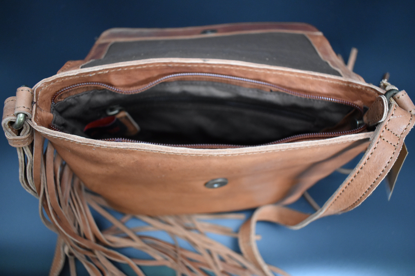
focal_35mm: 27
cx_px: 208
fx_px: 311
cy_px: 138
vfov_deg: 47.9
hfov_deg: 67.4
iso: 3200
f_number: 3.5
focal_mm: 18
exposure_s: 1/125
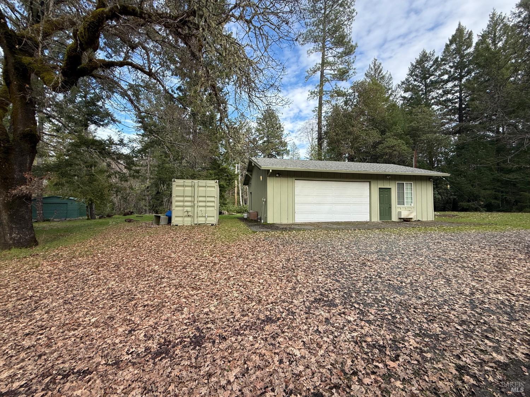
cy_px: 198
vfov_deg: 85.7
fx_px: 214
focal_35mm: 14
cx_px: 265
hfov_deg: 102.1
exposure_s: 1/482
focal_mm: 2.22
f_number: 2.2
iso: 50
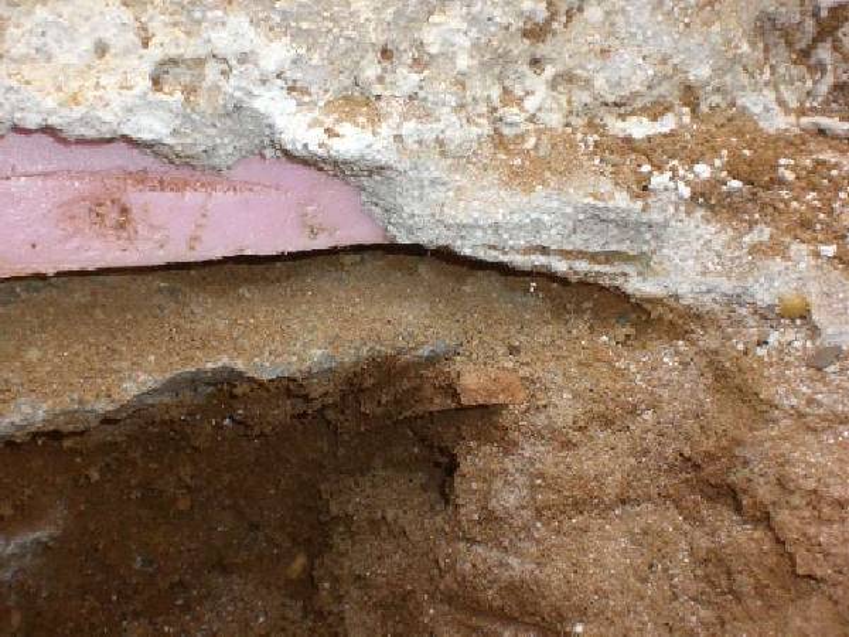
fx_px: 932
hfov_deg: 49.0
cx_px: 424
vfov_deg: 37.7
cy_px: 318
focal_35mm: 38
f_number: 4.4
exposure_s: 1/160
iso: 50
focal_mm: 6.3
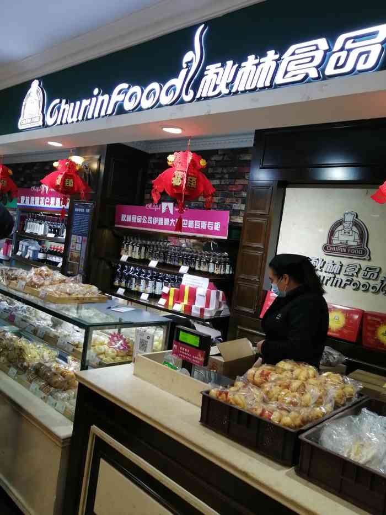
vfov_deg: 67.3
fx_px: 386
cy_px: 258
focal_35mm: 26
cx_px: 193
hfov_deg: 53.1
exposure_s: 1/100
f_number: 1.8
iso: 64
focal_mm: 3.62
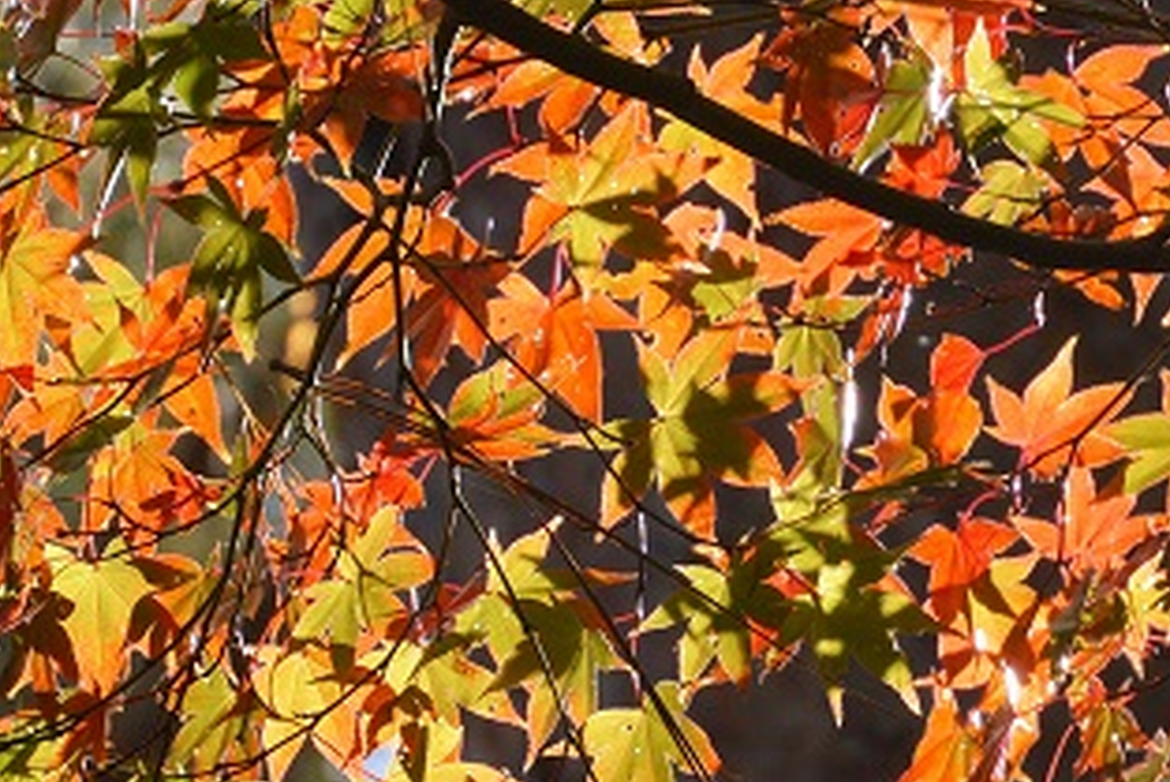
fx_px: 18500
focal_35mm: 569
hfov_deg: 3.6
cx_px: 886
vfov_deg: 2.4
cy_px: 638
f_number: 5.6
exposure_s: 1/500
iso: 180
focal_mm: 110
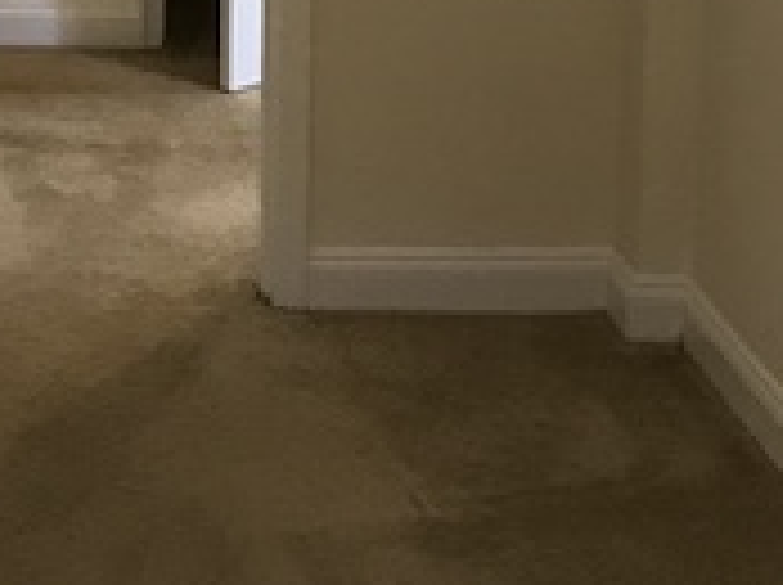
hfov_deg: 14.8
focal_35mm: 129
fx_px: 2914
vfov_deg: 10.8
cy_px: -446
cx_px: -148
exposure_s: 1/17
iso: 50
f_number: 1.8
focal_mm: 3.99
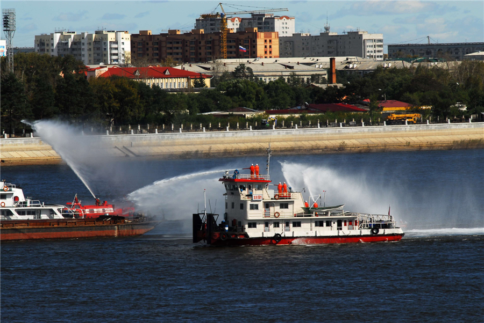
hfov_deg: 4.6
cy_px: 162
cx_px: 242
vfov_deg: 3.1
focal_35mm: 450
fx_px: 6056
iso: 100
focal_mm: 300
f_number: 8
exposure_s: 1/500
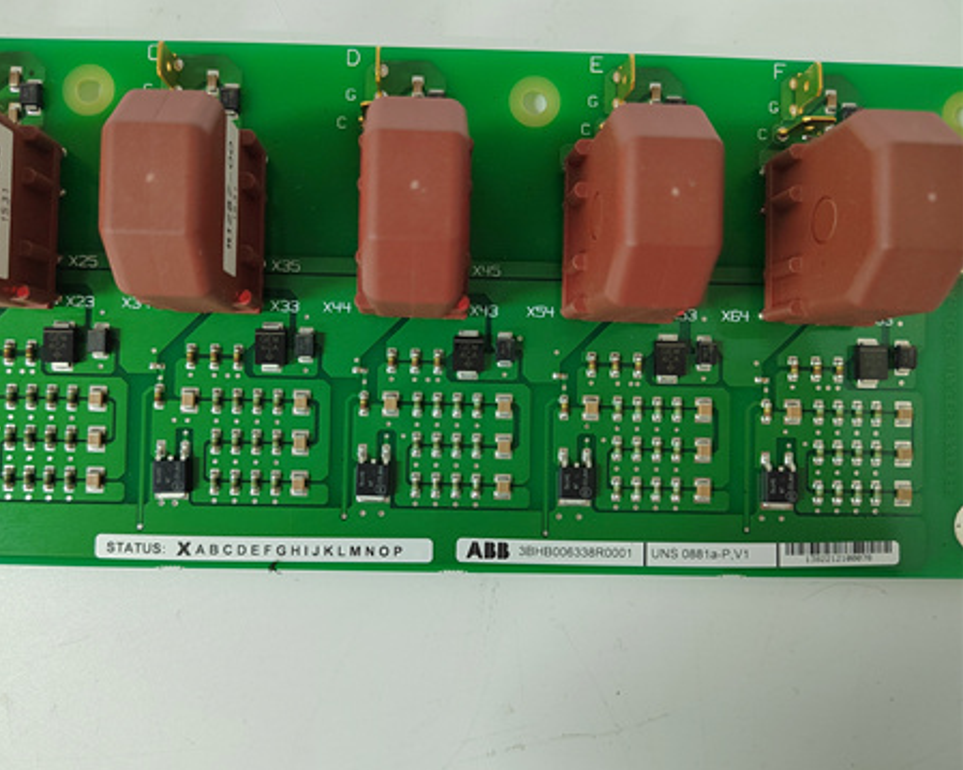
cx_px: 429
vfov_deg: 56.8
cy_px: 383
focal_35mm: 25
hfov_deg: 67.9
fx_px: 712
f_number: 1.9
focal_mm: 5.52
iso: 1550
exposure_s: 1/50
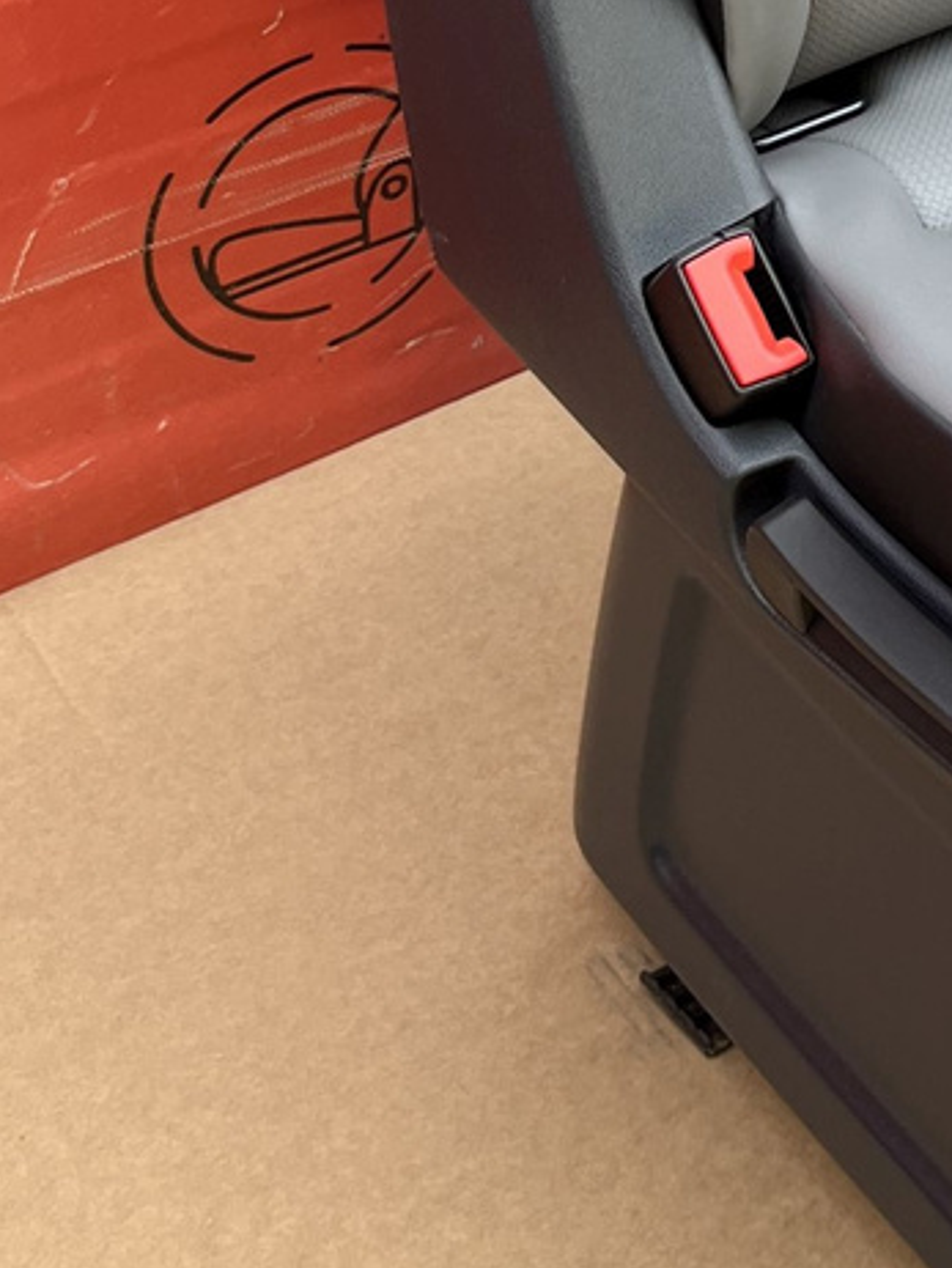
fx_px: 3297
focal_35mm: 90
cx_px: 1416
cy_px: -376
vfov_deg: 20.0
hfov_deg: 15.2
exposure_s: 1/121
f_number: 1.6
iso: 40
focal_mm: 5.1
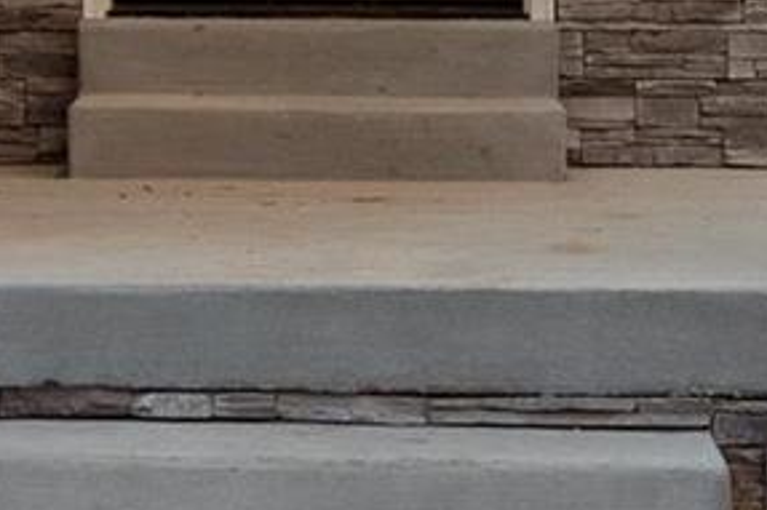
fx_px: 4280
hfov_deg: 10.2
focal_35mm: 201
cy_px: -403
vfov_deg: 6.7
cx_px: 353
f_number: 6.3
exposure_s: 1/6
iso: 400
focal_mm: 18
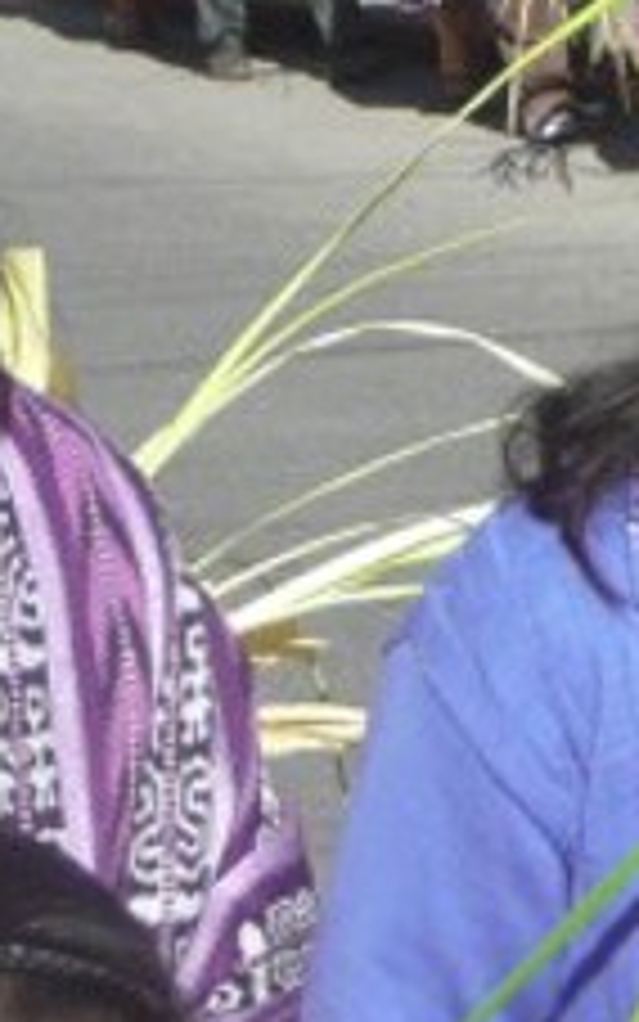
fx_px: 8242
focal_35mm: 296
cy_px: 1175
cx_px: 1287
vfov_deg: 7.0
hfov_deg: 4.4
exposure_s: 1/640
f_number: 4.5
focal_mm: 10.2
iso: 100
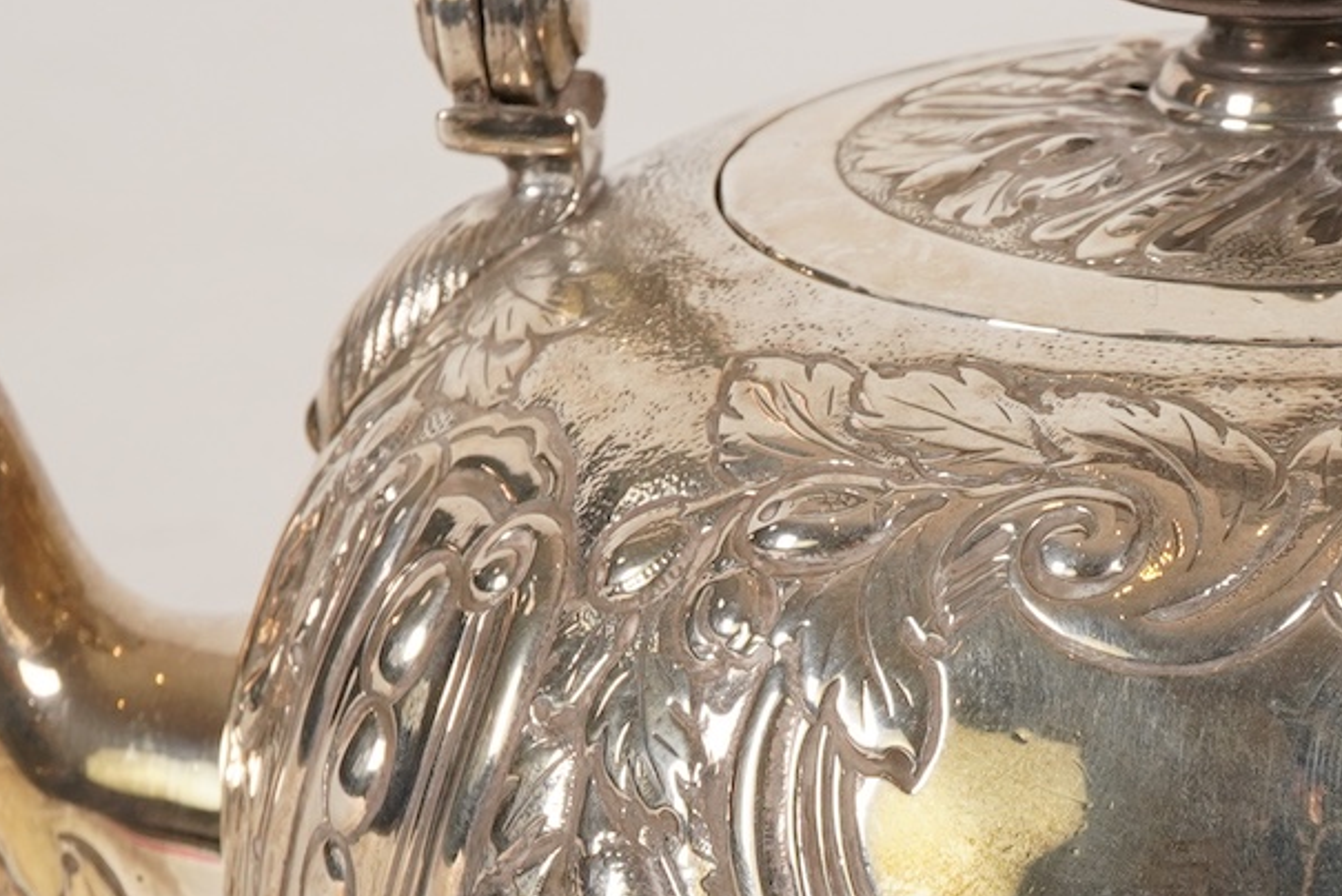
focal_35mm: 117
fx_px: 4363
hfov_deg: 17.1
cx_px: 1324
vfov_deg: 11.6
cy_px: 825
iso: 400
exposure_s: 1/125
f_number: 22
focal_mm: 30
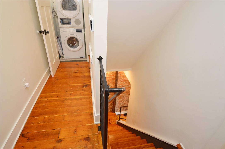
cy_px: 74
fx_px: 112
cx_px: 112
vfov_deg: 67.2
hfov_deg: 90.1
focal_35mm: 18
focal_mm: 12
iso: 900
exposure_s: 1/60
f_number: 4.5
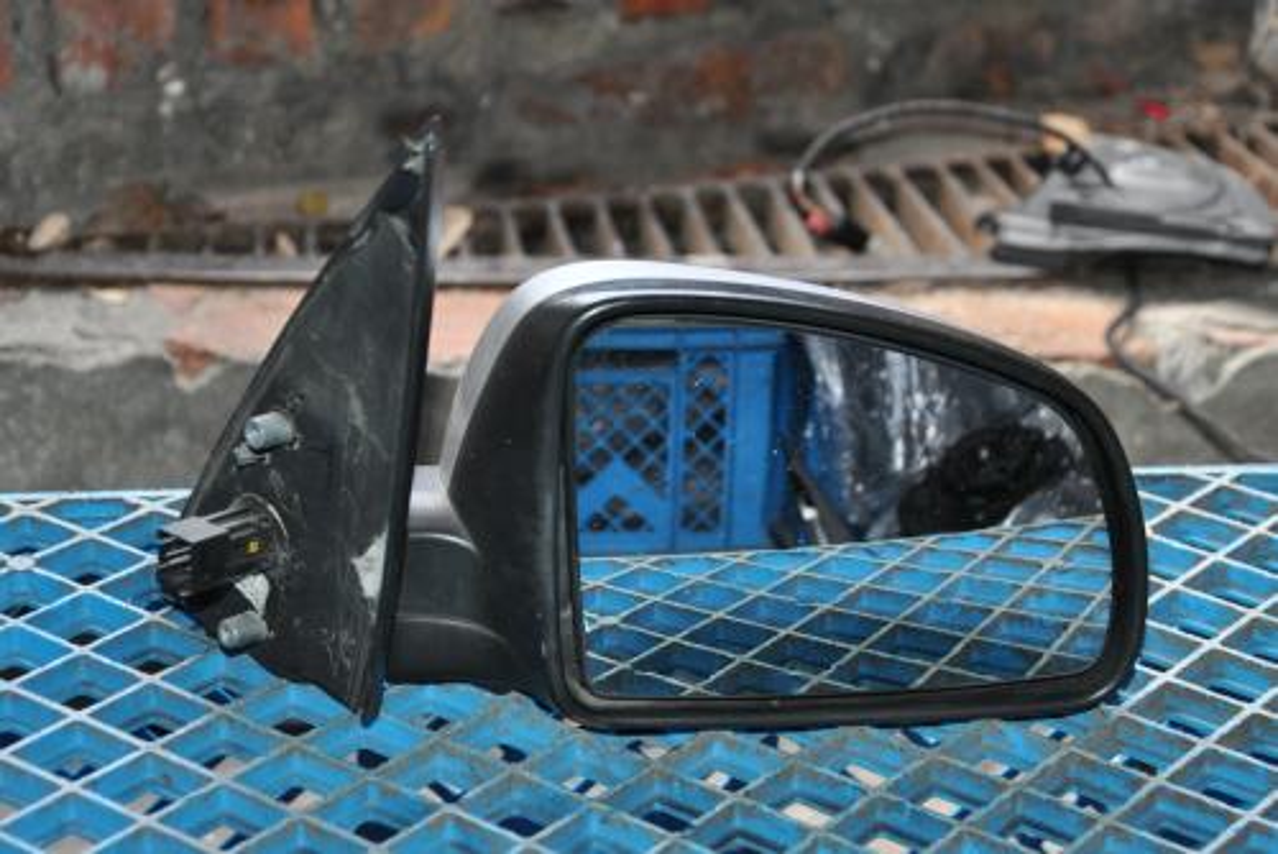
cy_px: 427
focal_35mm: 75
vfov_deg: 18.2
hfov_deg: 27.0
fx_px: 2664
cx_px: 639
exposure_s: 1/60
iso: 800
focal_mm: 50
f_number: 5
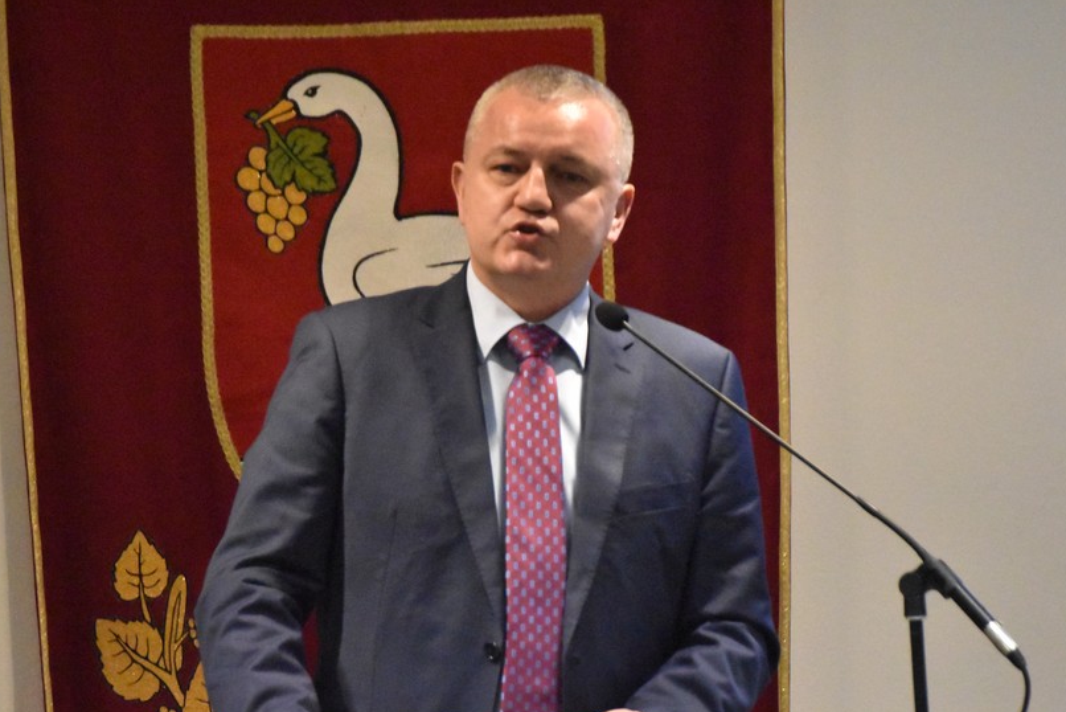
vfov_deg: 3.4
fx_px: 11848
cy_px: 418
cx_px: 525
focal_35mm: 400
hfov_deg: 5.2
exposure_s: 1/125
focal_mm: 210
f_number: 5.3
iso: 12800
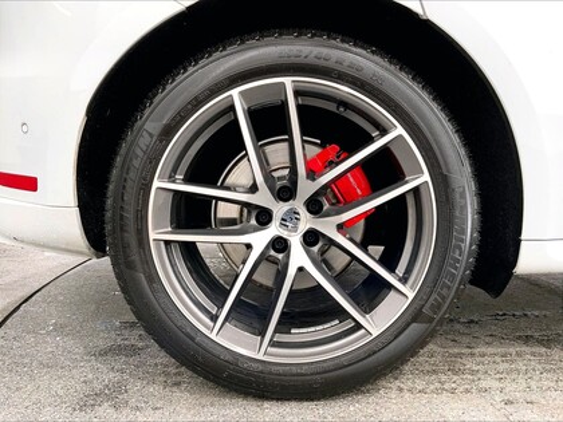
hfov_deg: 61.7
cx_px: 282
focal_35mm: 29
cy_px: 211
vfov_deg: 48.2
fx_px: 472
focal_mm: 3
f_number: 1.8
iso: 64
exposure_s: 1/82
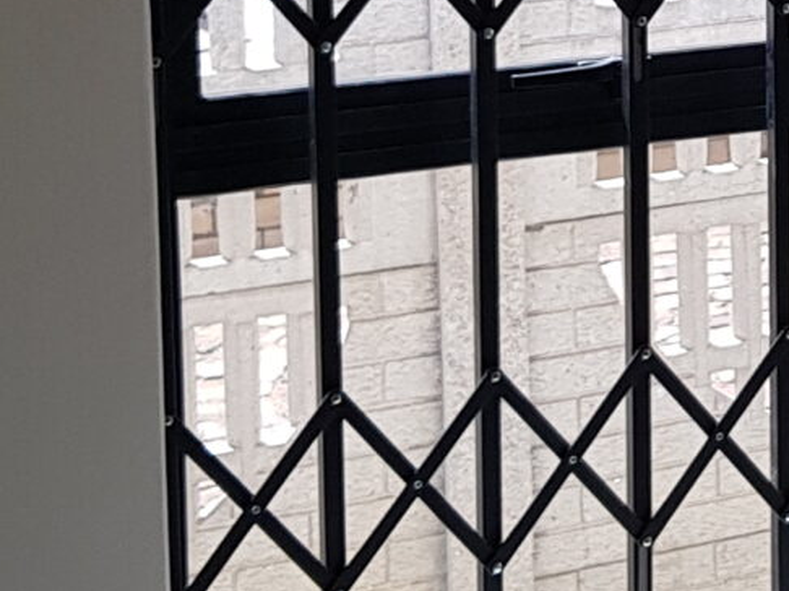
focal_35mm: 137
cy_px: -180
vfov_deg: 10.6
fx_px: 3121
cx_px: 1169
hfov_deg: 13.6
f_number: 1.7
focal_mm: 4.3
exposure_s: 1/226
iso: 40
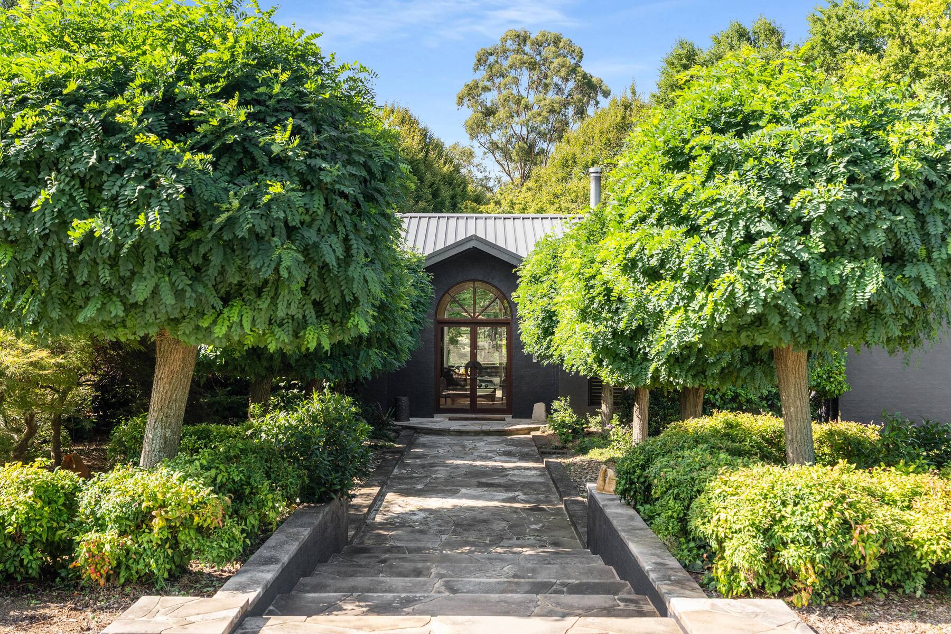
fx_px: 925
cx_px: 476
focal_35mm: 35
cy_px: 317
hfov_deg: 54.4
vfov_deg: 37.9
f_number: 6.3
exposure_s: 1/400
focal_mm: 35
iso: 400
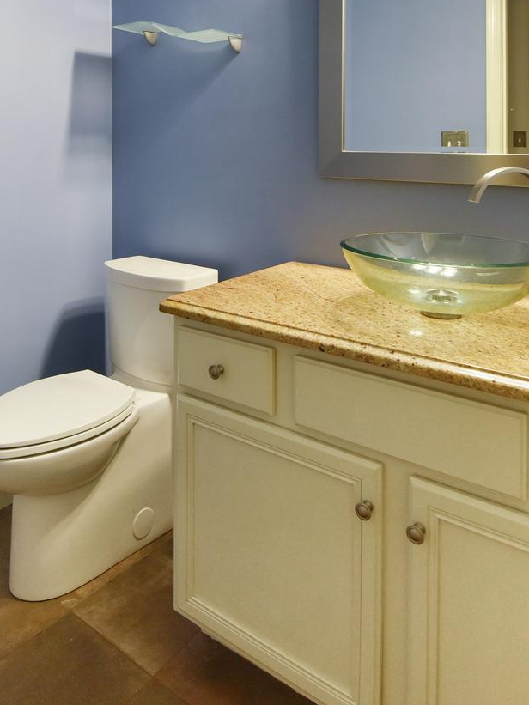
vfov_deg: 60.4
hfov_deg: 51.1
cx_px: 217
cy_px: 147
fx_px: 550
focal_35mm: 27
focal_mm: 15
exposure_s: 1/60
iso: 450
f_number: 4
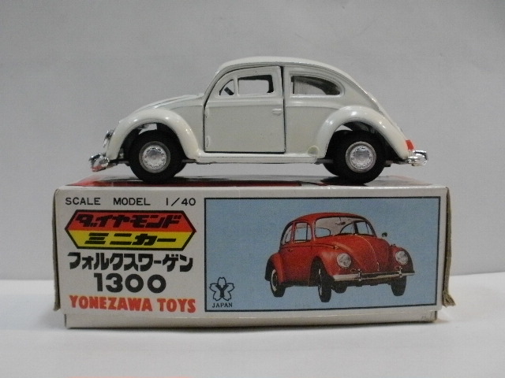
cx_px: 252
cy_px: 189
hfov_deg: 42.9
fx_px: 642
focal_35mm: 44
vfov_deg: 32.9
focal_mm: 7.7
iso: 400
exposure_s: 1/50
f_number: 4
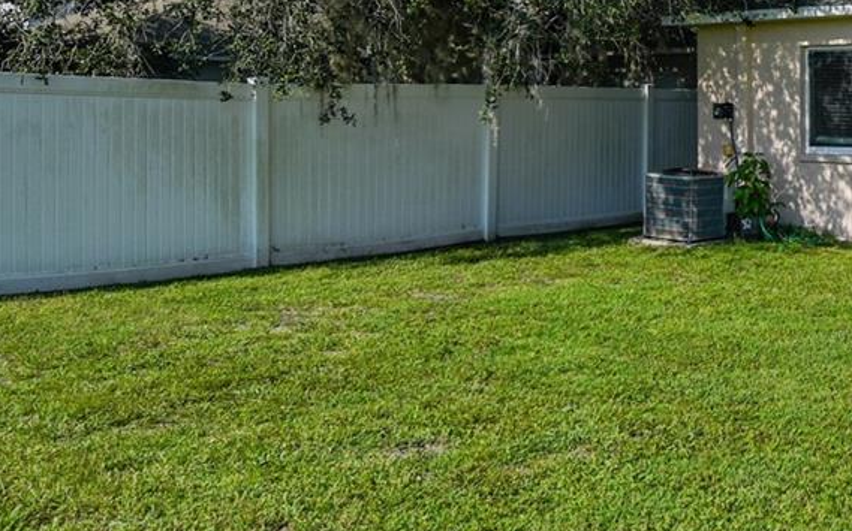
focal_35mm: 43
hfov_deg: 38.6
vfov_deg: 28.9
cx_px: 927
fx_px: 998
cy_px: 75
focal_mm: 10
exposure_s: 1/640
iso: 100
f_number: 7.1
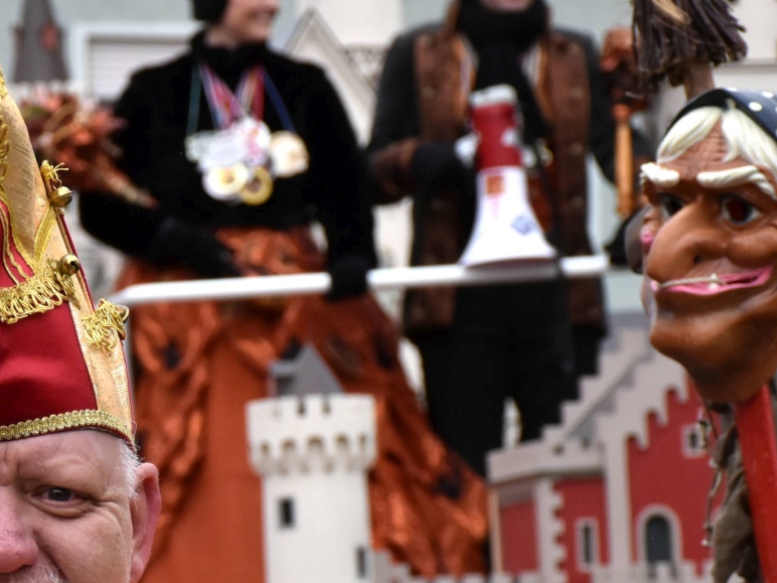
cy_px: 533
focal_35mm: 227
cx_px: 70
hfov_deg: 8.7
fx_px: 5096
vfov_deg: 6.5
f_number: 6.3
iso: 1000
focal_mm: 75
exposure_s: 1/640
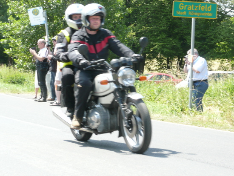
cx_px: 117
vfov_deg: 13.2
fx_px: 757
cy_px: 88
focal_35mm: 112
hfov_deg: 17.6
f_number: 4.7
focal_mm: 18.4
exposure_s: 1/125
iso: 100
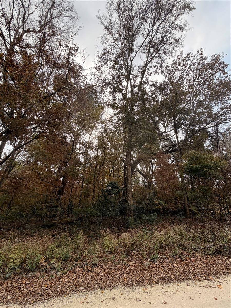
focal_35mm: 14
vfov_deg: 102.1
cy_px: 154
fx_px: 125
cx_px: 116
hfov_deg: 85.7
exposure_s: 1/559
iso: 40
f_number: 2.2
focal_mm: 2.22
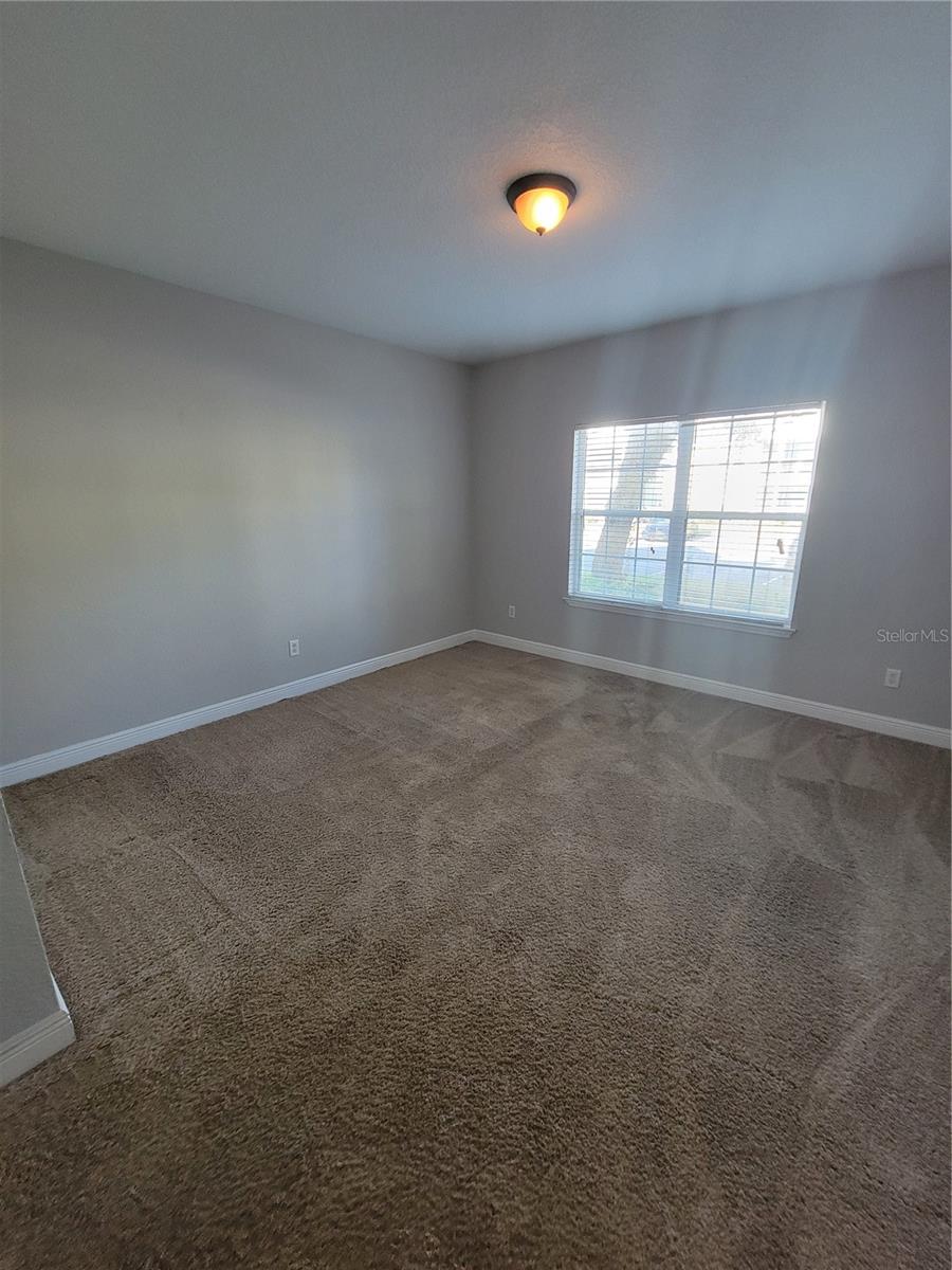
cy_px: 635
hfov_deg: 89.9
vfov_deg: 106.2
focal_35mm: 13
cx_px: 476
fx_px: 477
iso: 400
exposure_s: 1/60
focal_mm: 2.2
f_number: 2.2
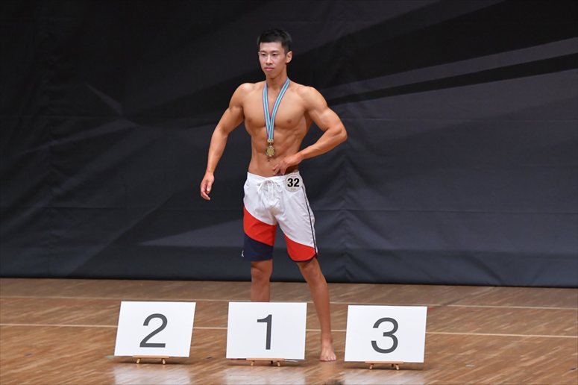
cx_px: 289
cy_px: 192
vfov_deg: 4.8
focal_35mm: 285
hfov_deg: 7.2
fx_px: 4574
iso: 5000
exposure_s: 1/400
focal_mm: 190
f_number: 5.6
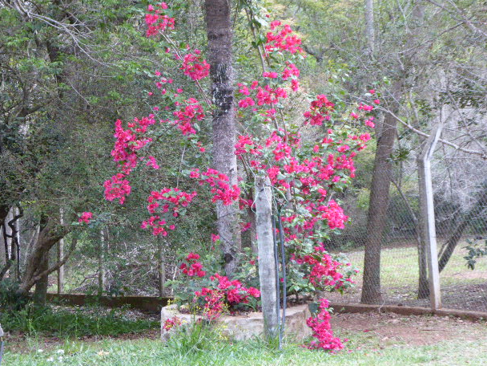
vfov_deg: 9.4
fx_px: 2223
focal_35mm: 158
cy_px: 188
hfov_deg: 12.5
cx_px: 239
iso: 640
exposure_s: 1/60
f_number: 5.3
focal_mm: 24.2
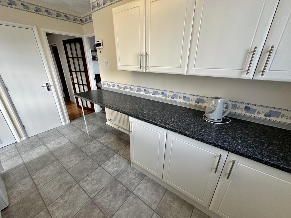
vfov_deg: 85.7
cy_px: 109
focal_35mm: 14
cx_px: 146
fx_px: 118
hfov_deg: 102.1
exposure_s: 1/100
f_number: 2.2
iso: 200
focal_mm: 2.22
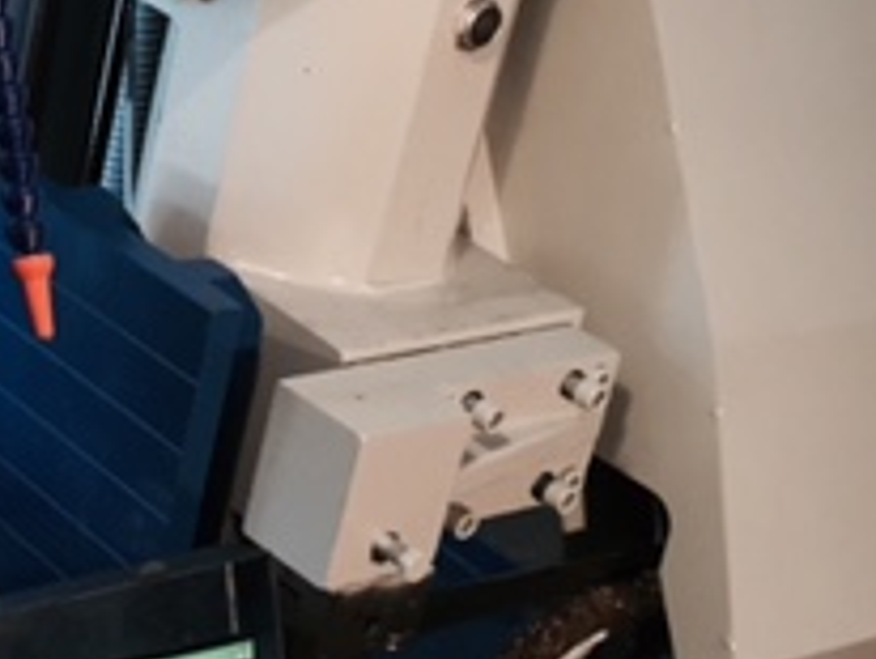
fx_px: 2280
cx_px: -353
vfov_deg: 16.4
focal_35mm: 90
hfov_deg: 19.5
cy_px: 179
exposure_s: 1/30
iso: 80
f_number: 2.2
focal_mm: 4.15
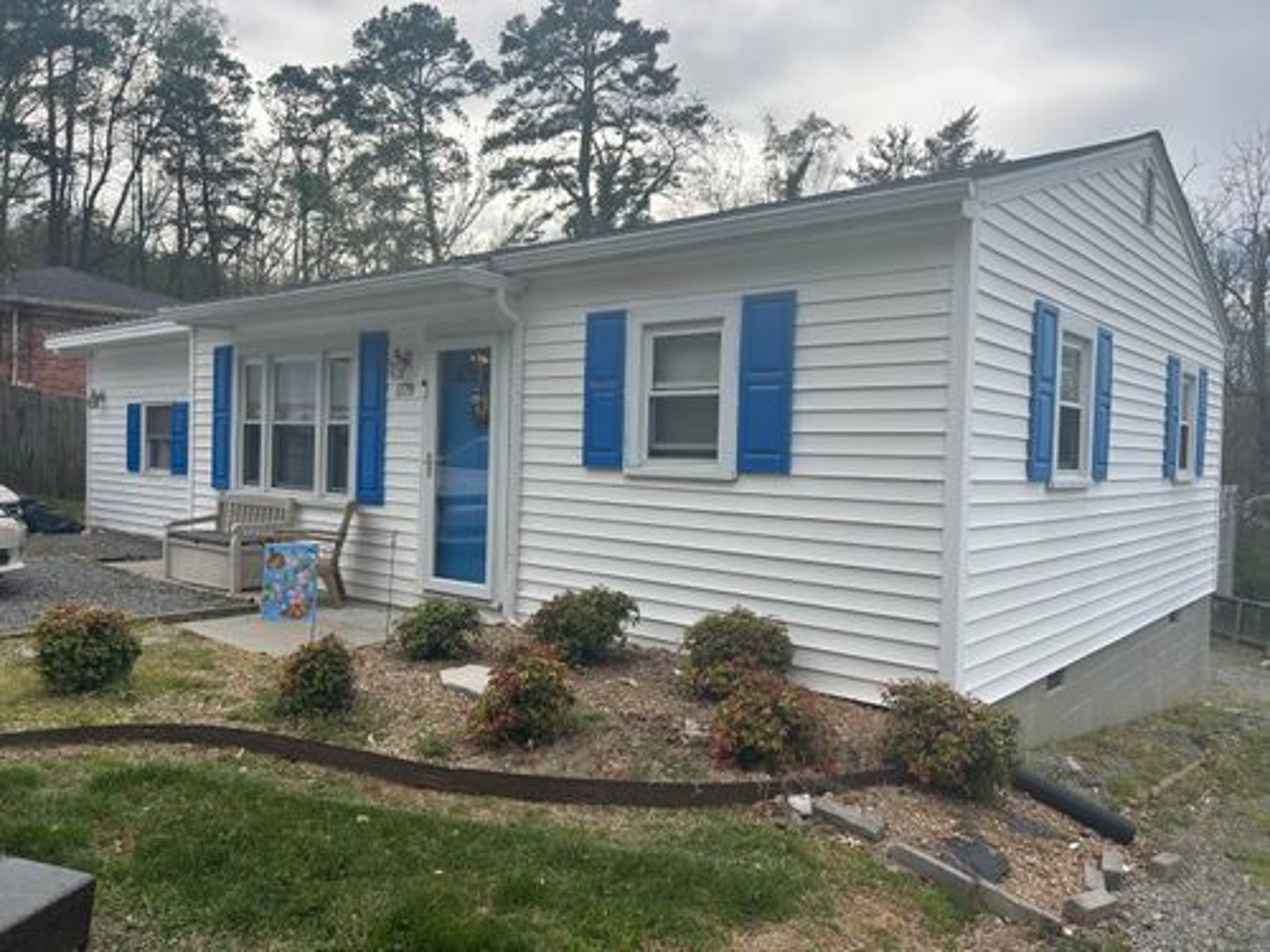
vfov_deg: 53.1
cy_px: 476
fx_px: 954
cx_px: 635
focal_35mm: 26
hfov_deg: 67.3
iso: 50
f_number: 1.5
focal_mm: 5.7
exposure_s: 1/2299
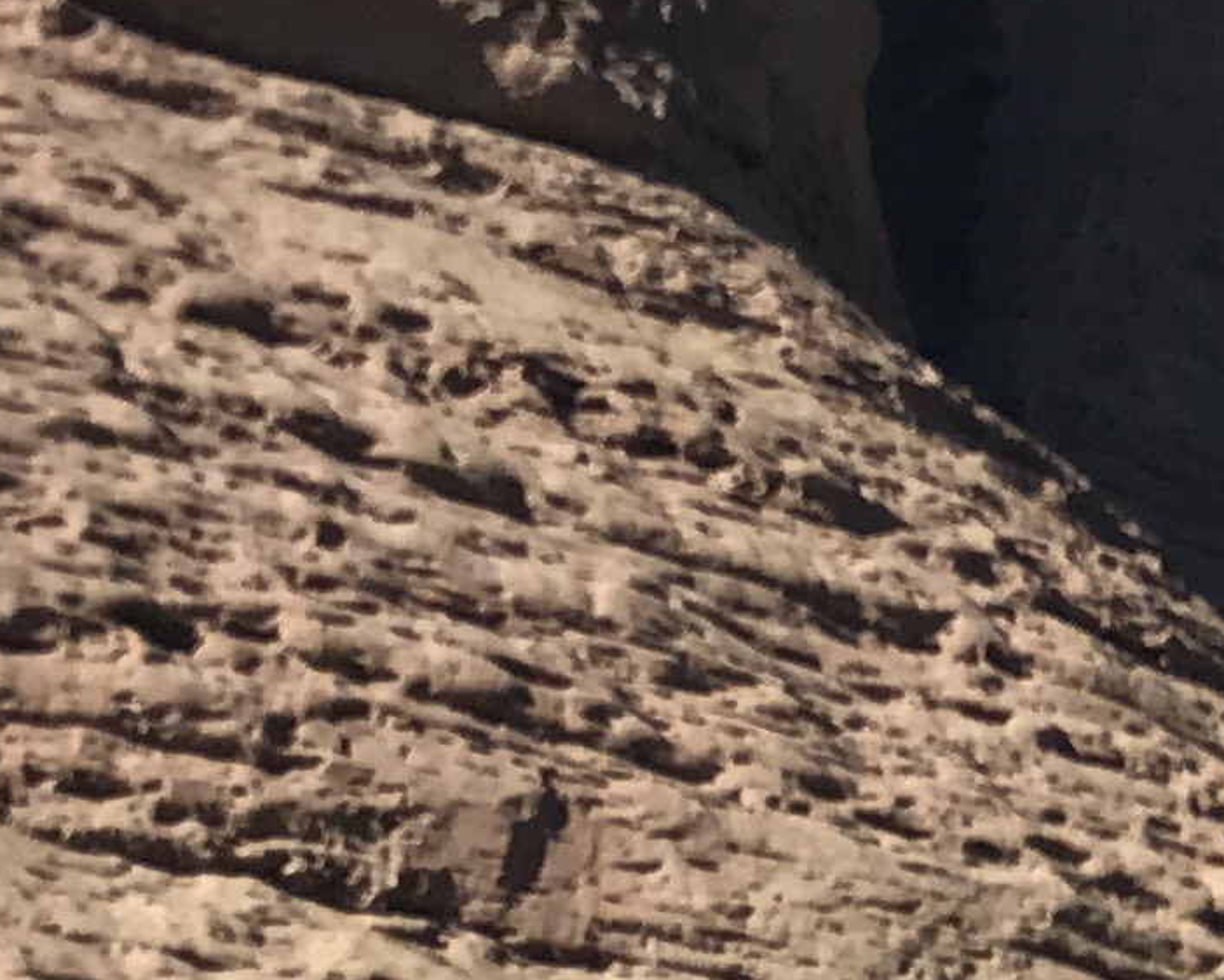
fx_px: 5689
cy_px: 1177
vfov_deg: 9.7
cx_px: 1658
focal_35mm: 157
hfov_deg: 11.9
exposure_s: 1/1808
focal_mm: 3.99
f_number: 1.8
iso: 20
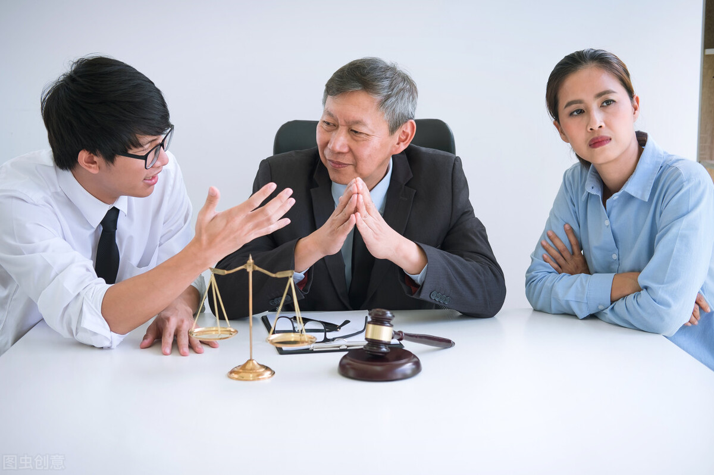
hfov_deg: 37.5
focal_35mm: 53
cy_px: 238
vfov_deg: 25.5
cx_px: 357
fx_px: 1050
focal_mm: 35
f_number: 2.8
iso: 200
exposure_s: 1/180
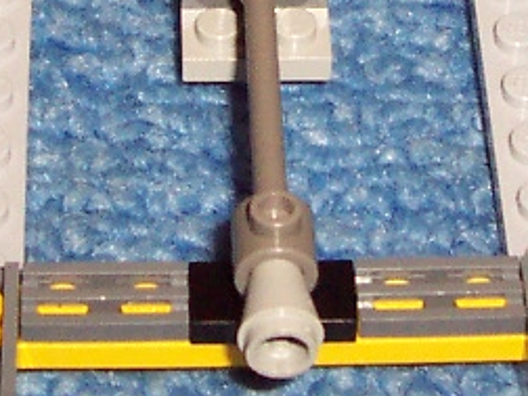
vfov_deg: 8.3
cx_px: 260
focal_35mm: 176
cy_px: -98
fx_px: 2685
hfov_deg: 11.2
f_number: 2.8
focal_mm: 5.6
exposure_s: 1/60
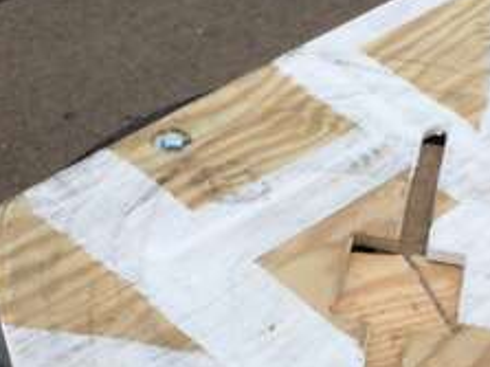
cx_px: 297
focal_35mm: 104
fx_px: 1471
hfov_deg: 18.9
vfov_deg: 13.8
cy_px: 455
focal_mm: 4.15
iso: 32
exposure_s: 1/789
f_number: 2.2
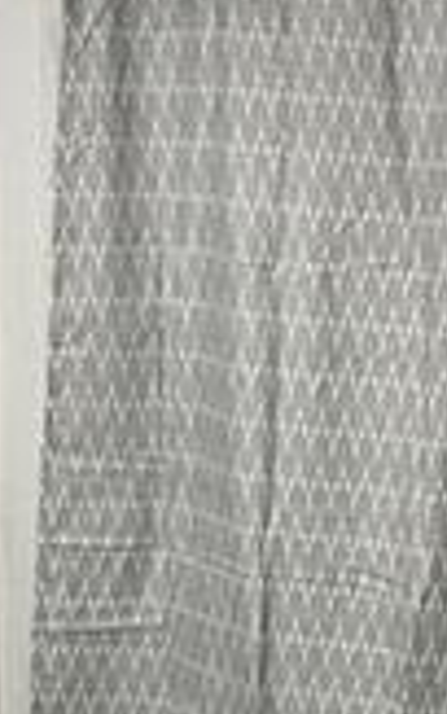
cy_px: 543
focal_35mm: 109
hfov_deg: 11.9
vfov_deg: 19.0
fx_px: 2123
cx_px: 390
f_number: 2.2
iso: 125
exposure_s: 1/120
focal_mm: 2.22
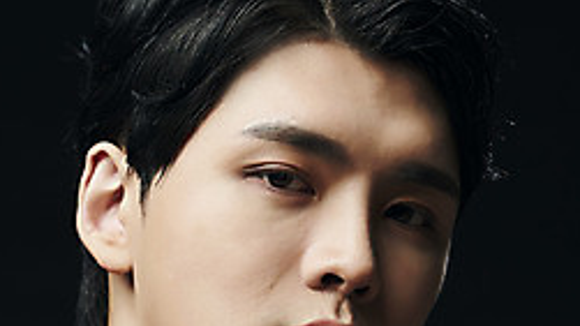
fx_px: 5965
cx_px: 214
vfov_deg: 3.1
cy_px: 349
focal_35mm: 388
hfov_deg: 5.6
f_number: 4
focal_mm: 155
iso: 64
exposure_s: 1/125
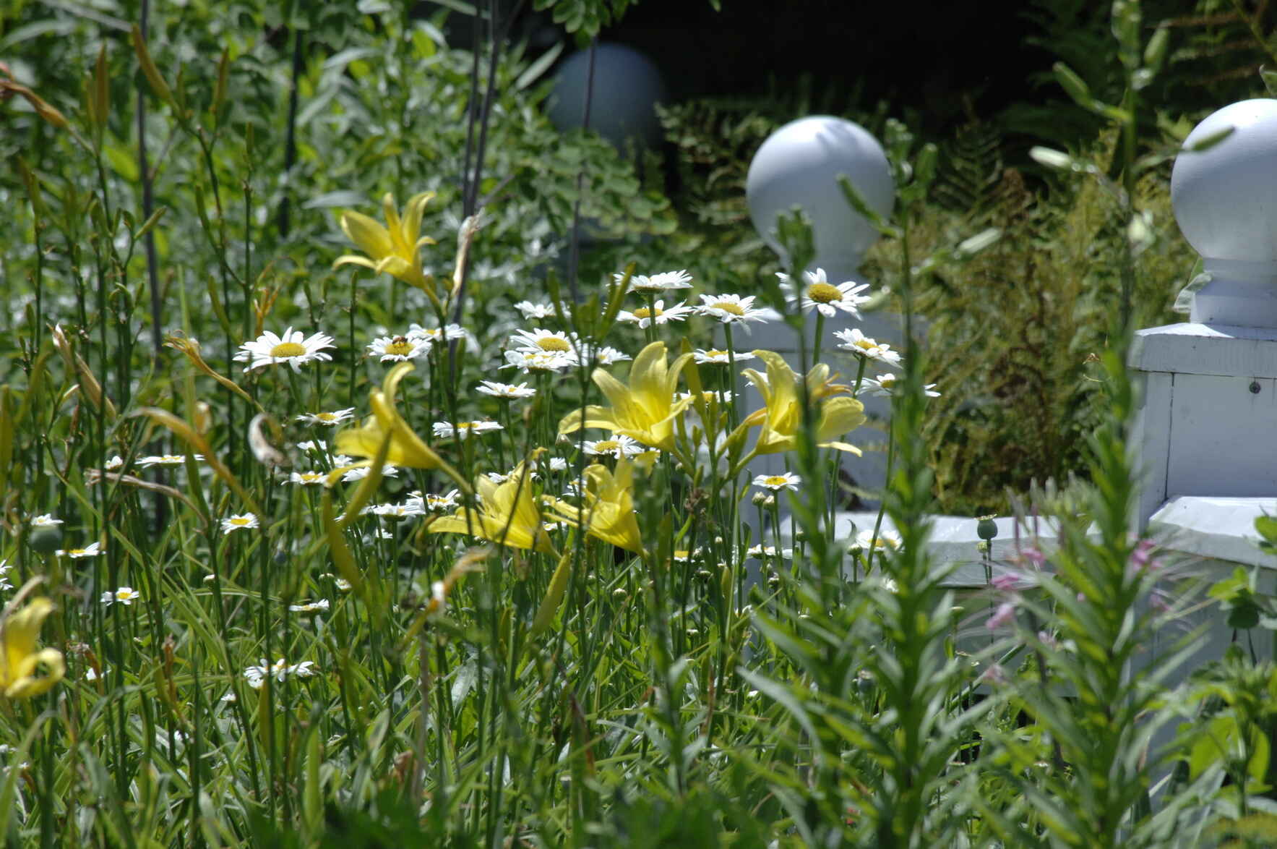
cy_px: 424
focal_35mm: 600
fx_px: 21259
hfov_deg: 3.4
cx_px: 638
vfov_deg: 2.3
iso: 400
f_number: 12
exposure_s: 1/640
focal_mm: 400
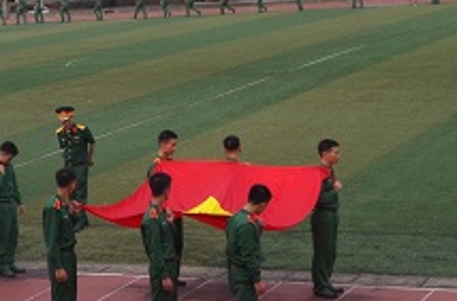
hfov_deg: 16.4
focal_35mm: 118
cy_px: 142
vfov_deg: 11.5
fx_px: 1492
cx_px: -149
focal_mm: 28
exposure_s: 1/1600
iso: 800
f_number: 10
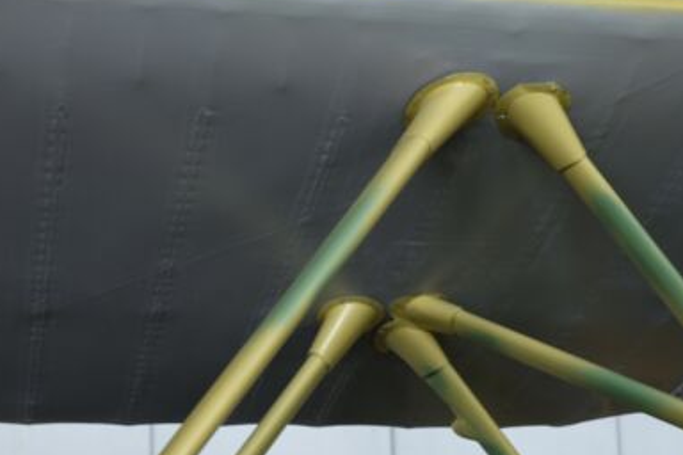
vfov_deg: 14.4
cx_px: 404
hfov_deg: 21.4
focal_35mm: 95
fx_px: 1802
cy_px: 273
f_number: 4
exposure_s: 1/4
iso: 100
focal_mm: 48.4
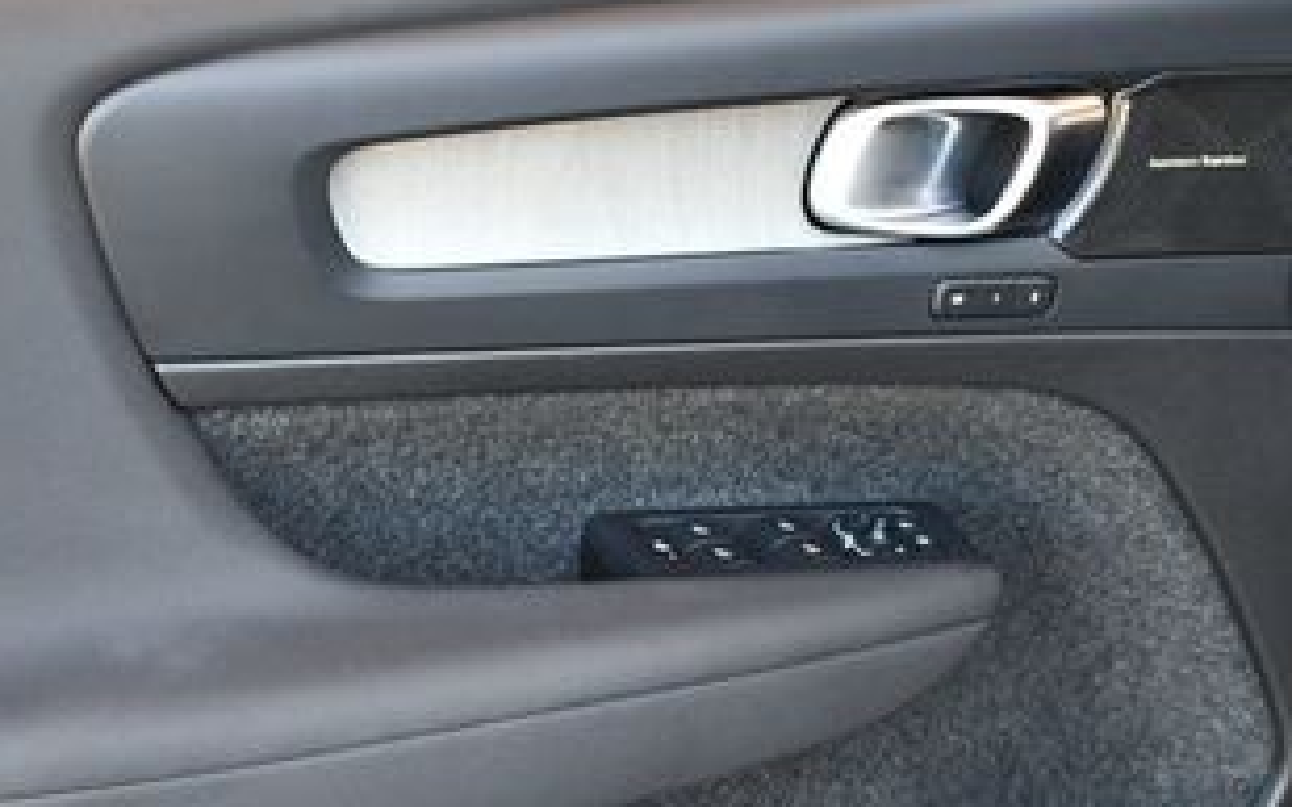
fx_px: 2676
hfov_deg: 27.1
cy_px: 732
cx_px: 493
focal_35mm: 76
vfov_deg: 16.9
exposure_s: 1/200
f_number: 3.5
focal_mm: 18
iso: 800
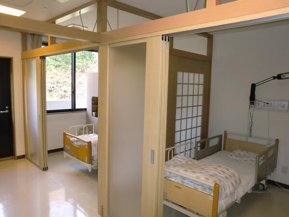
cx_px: 144
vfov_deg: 53.1
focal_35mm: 26
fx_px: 217
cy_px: 108
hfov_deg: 67.3
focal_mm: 4.65
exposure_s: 1/60
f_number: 2.6
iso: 160
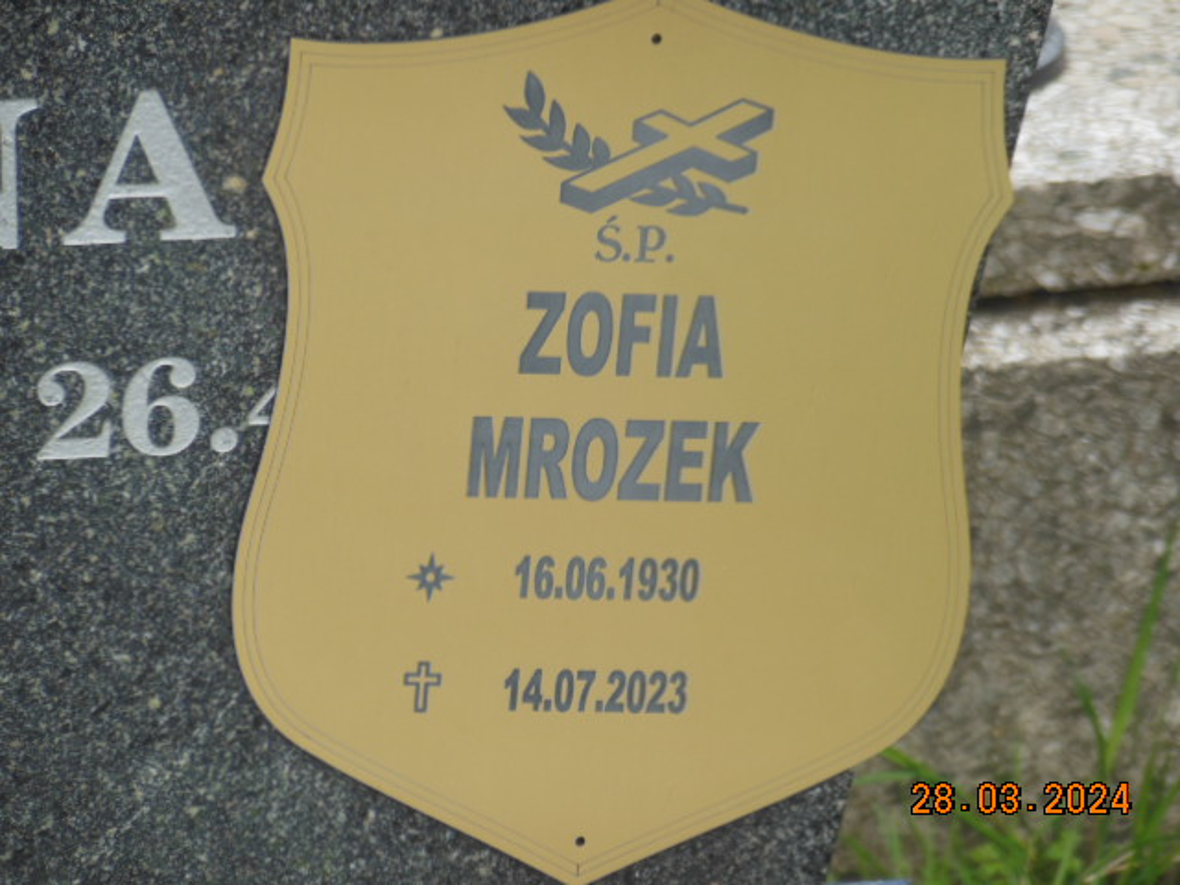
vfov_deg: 5.9
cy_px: 442
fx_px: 8522
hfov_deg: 7.9
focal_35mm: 250
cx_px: 590
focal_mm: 45
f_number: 5.8
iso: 125
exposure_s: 1/125
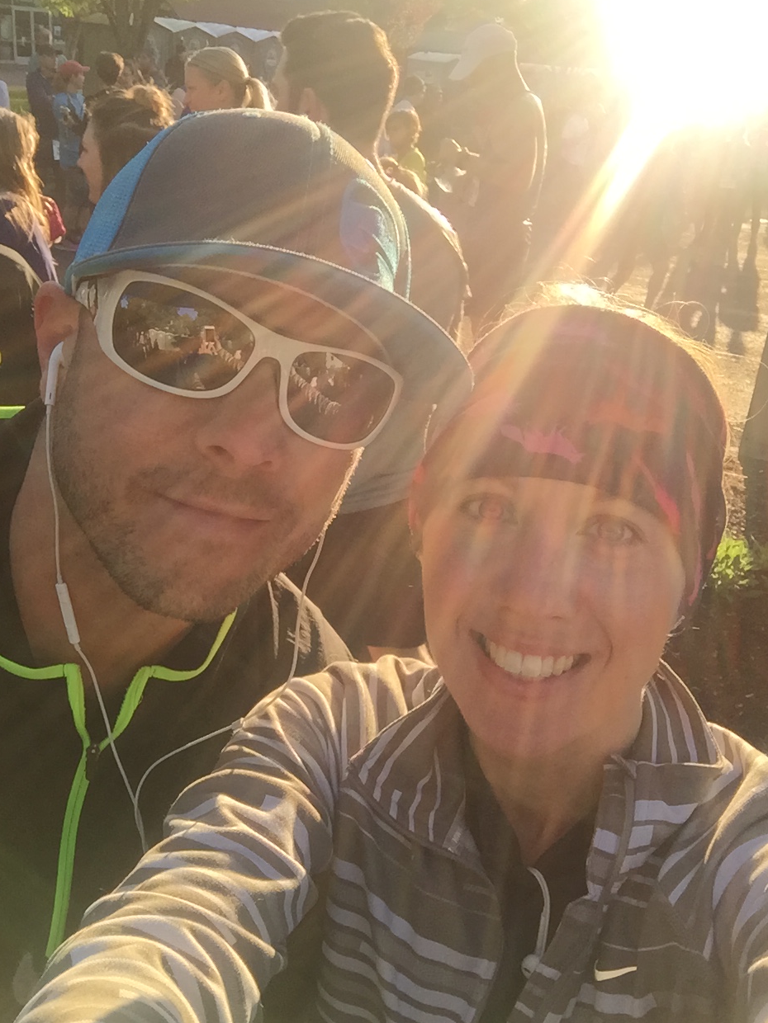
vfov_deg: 56.8
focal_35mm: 32
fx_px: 947
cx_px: 386
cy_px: 516
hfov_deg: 44.2
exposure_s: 1/236
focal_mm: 2.65
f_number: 2.2
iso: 32
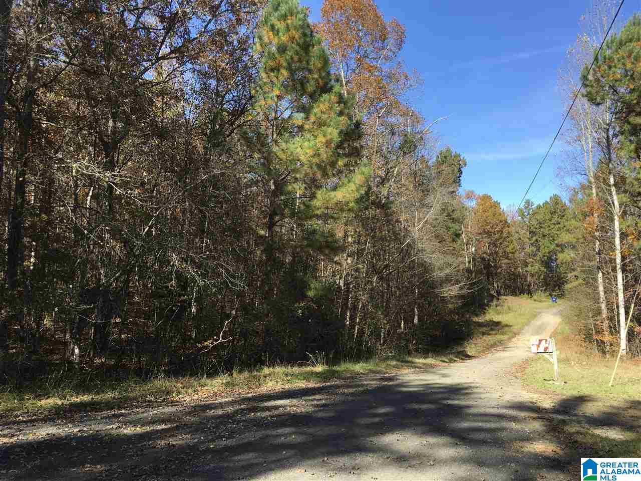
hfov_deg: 61.7
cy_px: 240
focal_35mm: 29
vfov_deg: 48.2
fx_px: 537
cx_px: 320
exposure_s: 1/646
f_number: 2.2
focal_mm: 4.15
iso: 25
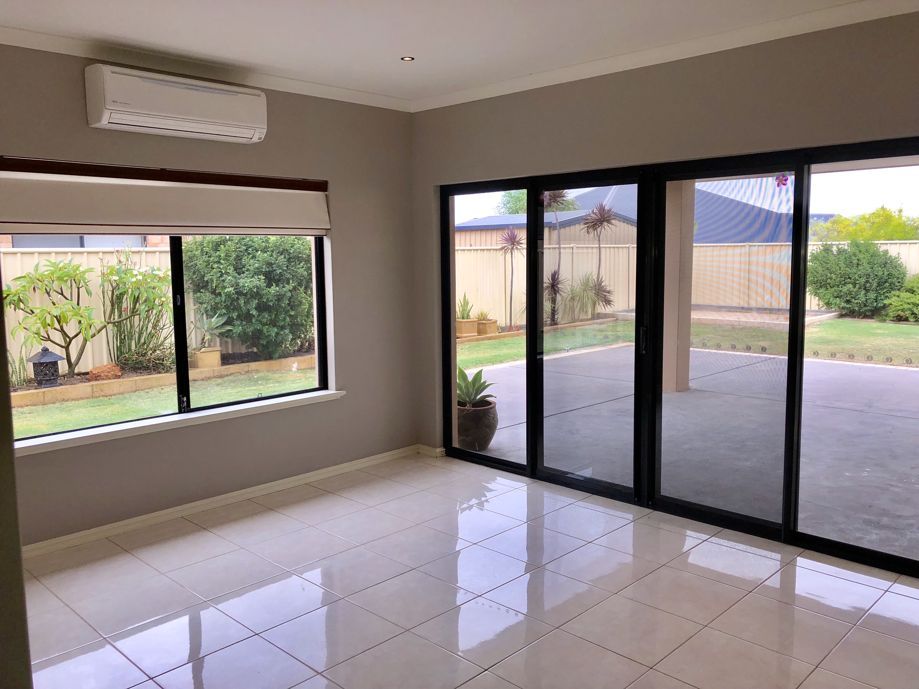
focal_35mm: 28
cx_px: 460
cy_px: 344
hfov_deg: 63.4
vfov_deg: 49.7
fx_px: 743
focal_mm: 3.99
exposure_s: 1/384
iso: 20
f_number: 1.8
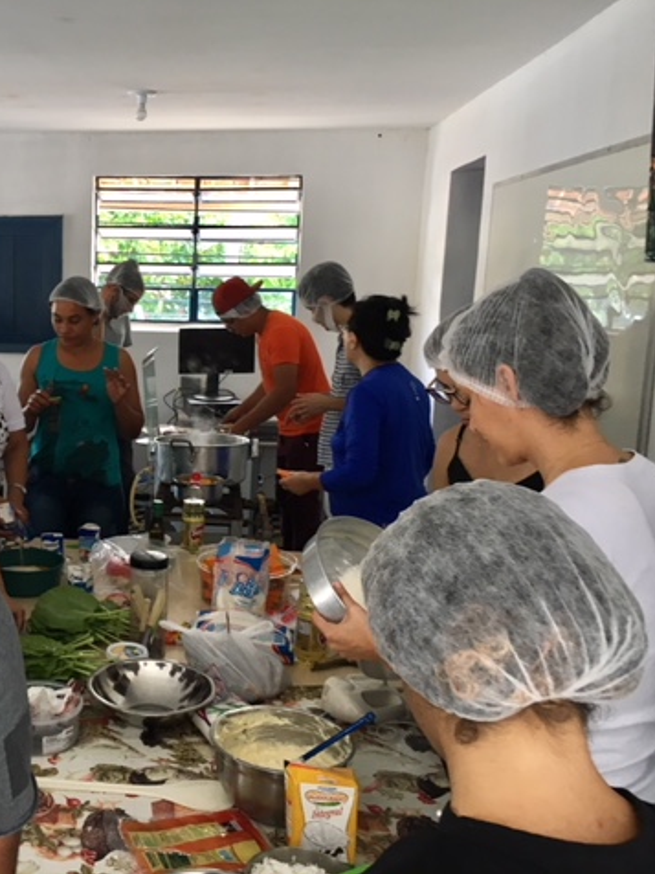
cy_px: 435
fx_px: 984
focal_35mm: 39
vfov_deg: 47.9
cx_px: 79
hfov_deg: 34.9
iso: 64
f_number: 2.2
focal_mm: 4.15
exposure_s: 1/30
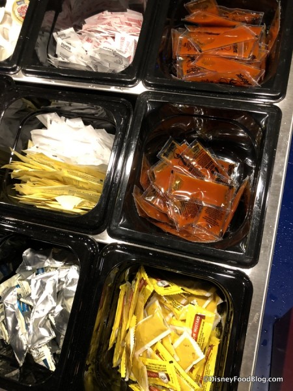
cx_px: 146
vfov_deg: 63.4
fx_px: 316
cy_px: 196
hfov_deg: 49.7
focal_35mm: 28
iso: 100
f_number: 1.8
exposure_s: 1/9
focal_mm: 3.99
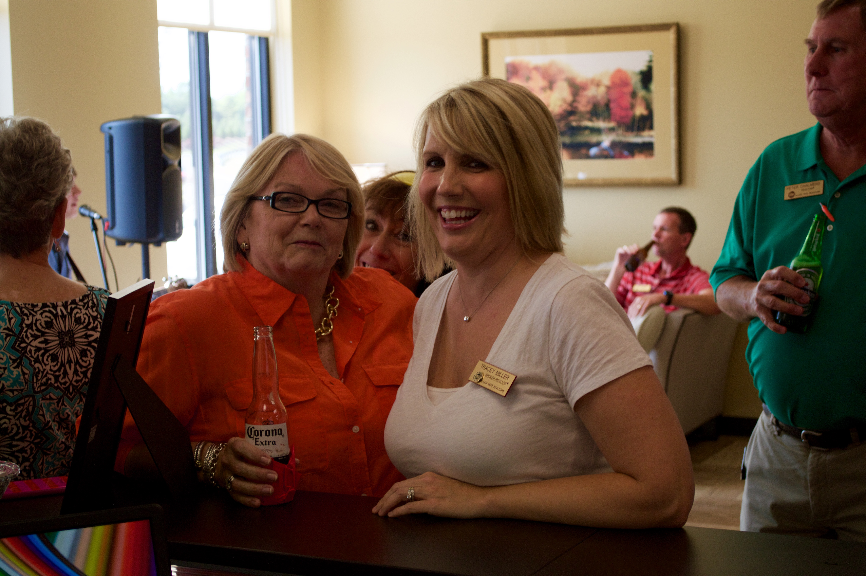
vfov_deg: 20.6
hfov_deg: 30.5
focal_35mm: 66
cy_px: 288
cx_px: 433
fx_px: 1586
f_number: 5.3
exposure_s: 1/80
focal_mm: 44
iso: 400
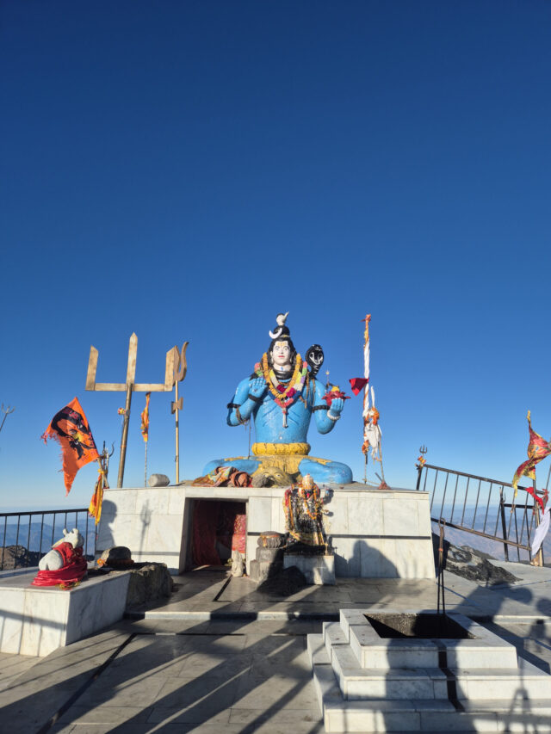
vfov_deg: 73.9
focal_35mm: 23
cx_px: 276
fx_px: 488
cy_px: 367
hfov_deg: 58.9
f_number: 1.8
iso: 25
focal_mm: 5.4
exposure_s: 1/2328
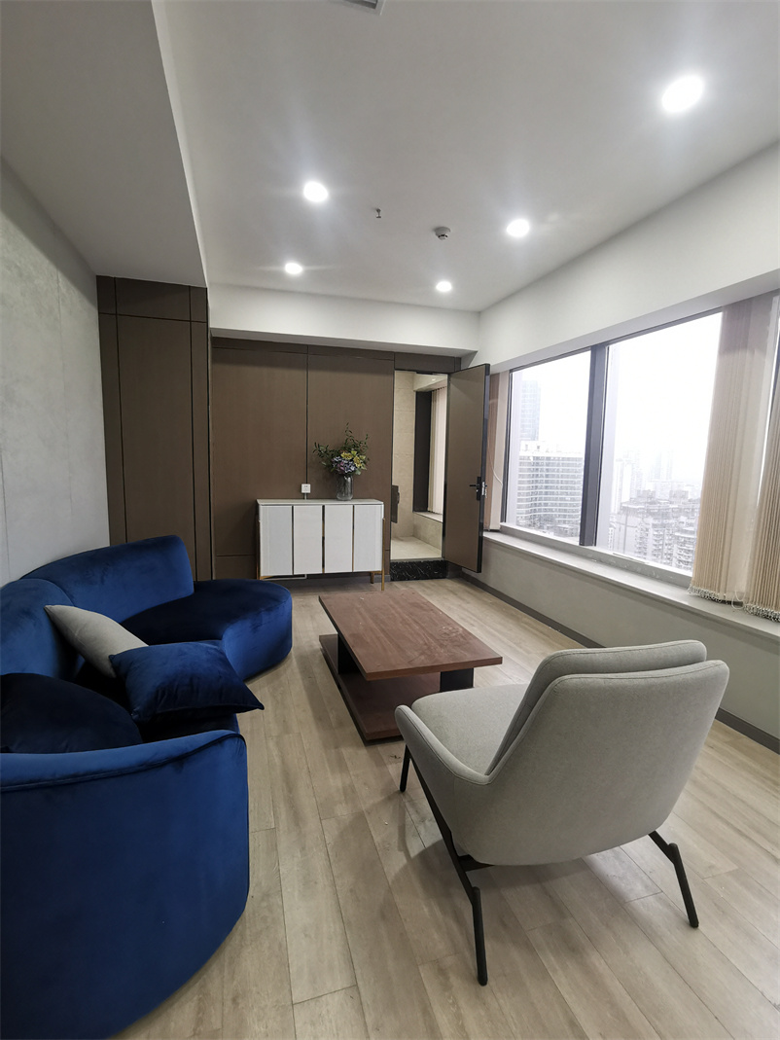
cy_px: 520
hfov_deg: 74.7
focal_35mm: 17
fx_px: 511
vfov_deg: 91.0
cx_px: 390
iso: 200
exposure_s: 1/50
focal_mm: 2.26
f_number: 2.2
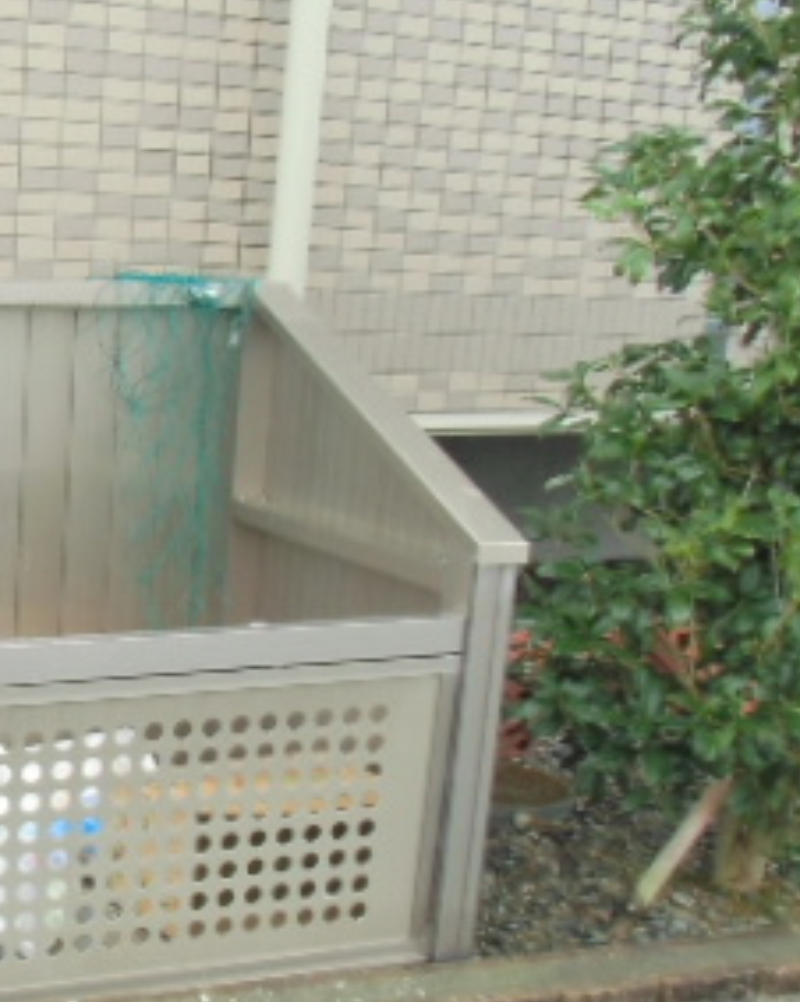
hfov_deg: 25.8
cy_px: 655
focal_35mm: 53
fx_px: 1570
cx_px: -142
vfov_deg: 35.1
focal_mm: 4.24
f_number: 3
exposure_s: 1/80
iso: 100
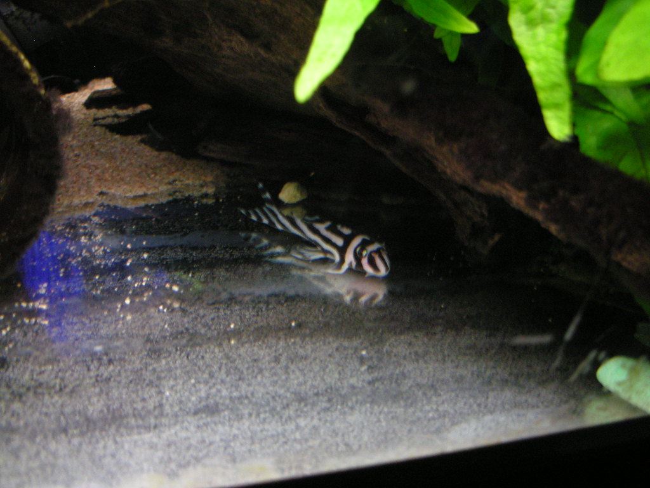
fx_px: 657
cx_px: 325
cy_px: 244
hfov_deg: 52.6
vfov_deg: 40.7
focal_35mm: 35
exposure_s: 1/9.6
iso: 200
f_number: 2.8
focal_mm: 5.8
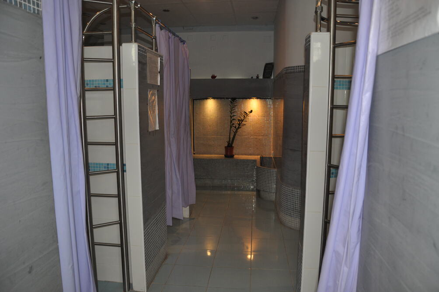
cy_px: 146
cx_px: 220
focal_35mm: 27
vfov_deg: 47.8
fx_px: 329
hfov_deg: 67.4
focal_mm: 18
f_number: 3.5
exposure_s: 1/30
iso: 400
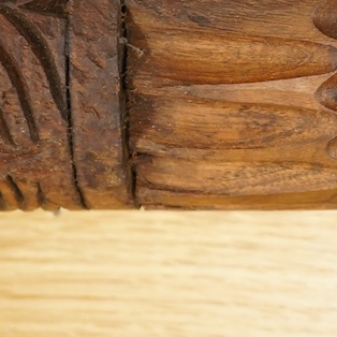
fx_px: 1509
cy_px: -24
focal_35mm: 137
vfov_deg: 12.5
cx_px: 358
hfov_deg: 12.5
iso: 2000
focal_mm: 30
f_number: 7.1
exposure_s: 1/125
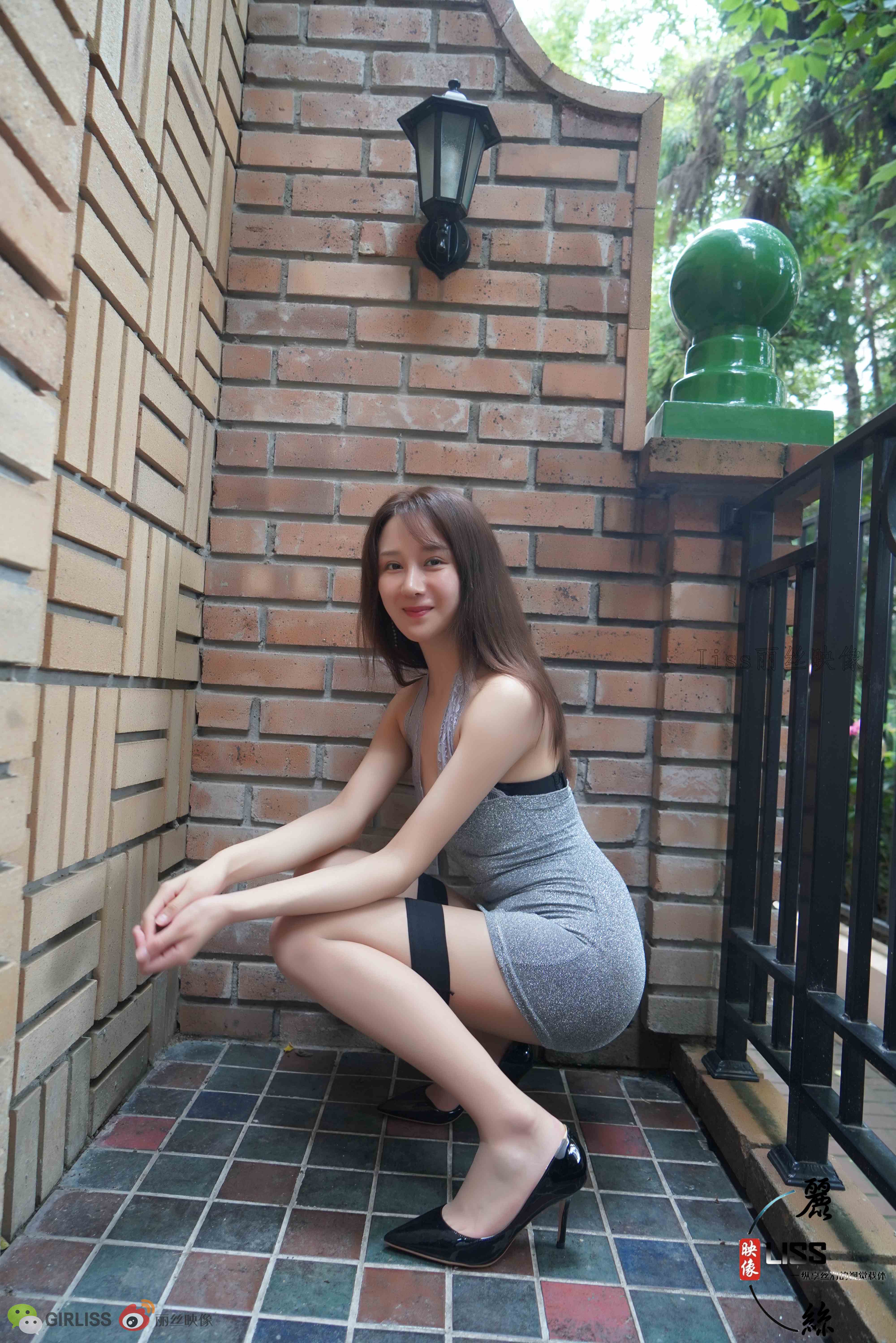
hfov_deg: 53.1
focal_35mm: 24
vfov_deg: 73.7
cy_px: 672
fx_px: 896
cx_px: 448
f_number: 4
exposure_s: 1/160
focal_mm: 24
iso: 1250
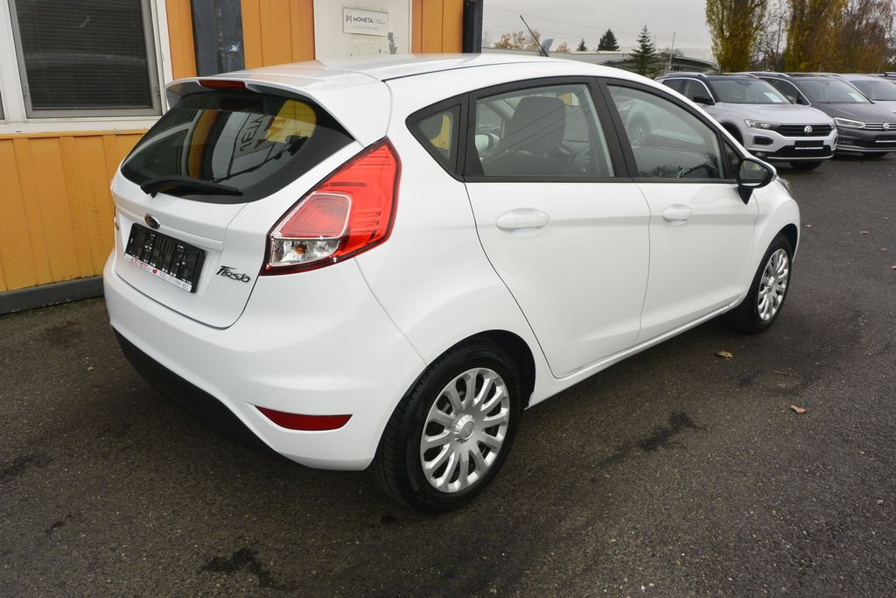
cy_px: 299
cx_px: 448
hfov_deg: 67.4
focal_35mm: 27
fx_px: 672
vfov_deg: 47.9
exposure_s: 1/250
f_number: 7.1
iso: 160
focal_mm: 10
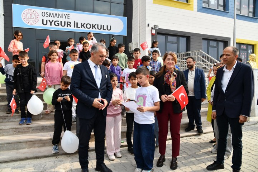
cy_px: 86
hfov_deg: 73.7
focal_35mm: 24
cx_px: 129
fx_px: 172
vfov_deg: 53.1
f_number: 7.1
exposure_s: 1/320
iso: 200
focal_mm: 24
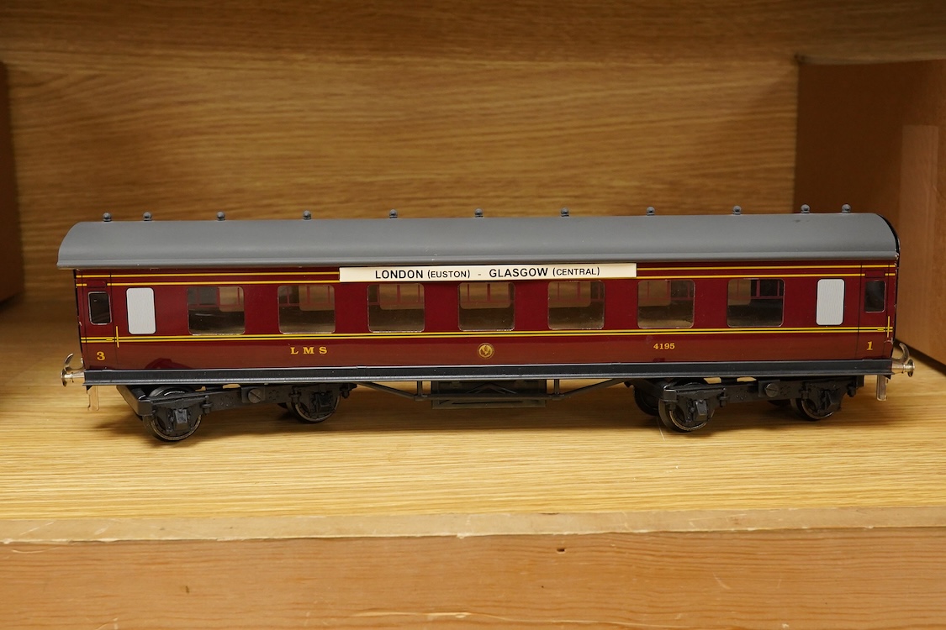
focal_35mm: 45
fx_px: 1182
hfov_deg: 43.6
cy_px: 315
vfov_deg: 29.9
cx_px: 473
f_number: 13
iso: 2500
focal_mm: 30
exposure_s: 1/80
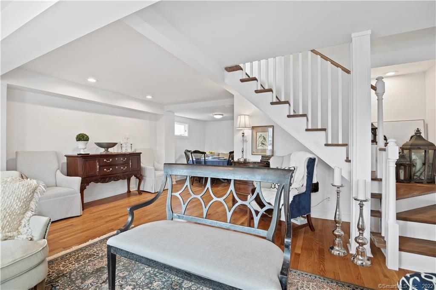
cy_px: 145
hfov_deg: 96.8
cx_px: 218
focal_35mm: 16
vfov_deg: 73.7
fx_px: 194
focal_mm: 16
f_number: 7.1
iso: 800
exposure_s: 1/6
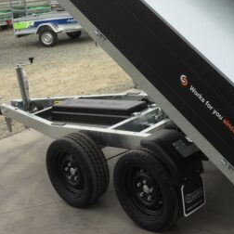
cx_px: 174
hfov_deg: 27.8
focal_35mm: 61
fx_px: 467
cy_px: 51
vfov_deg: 27.7
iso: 32
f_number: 2.2
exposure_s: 1/482
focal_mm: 4.15
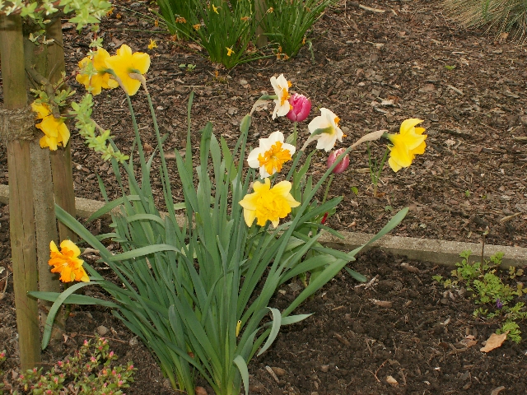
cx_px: 264
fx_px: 1066
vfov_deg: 21.0
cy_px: 198
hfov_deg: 27.8
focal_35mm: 70
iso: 50
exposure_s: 1/200
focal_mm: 11.73
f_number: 3.2
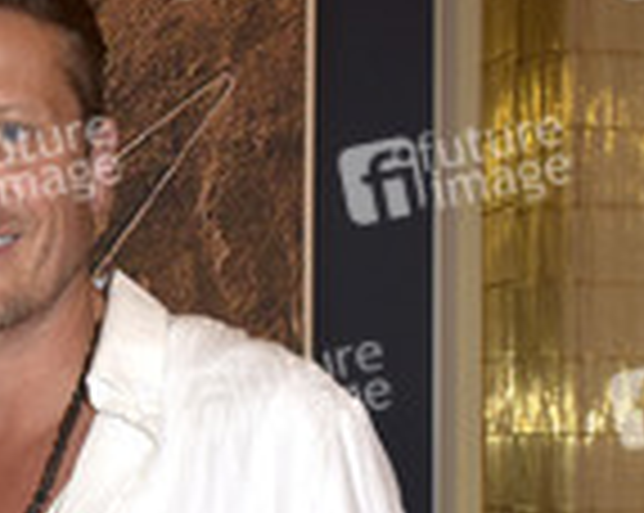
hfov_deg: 19.7
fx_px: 1751
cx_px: -115
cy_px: 508
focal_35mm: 92
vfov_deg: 16.4
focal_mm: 31
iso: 800
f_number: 5.6
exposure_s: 1/200
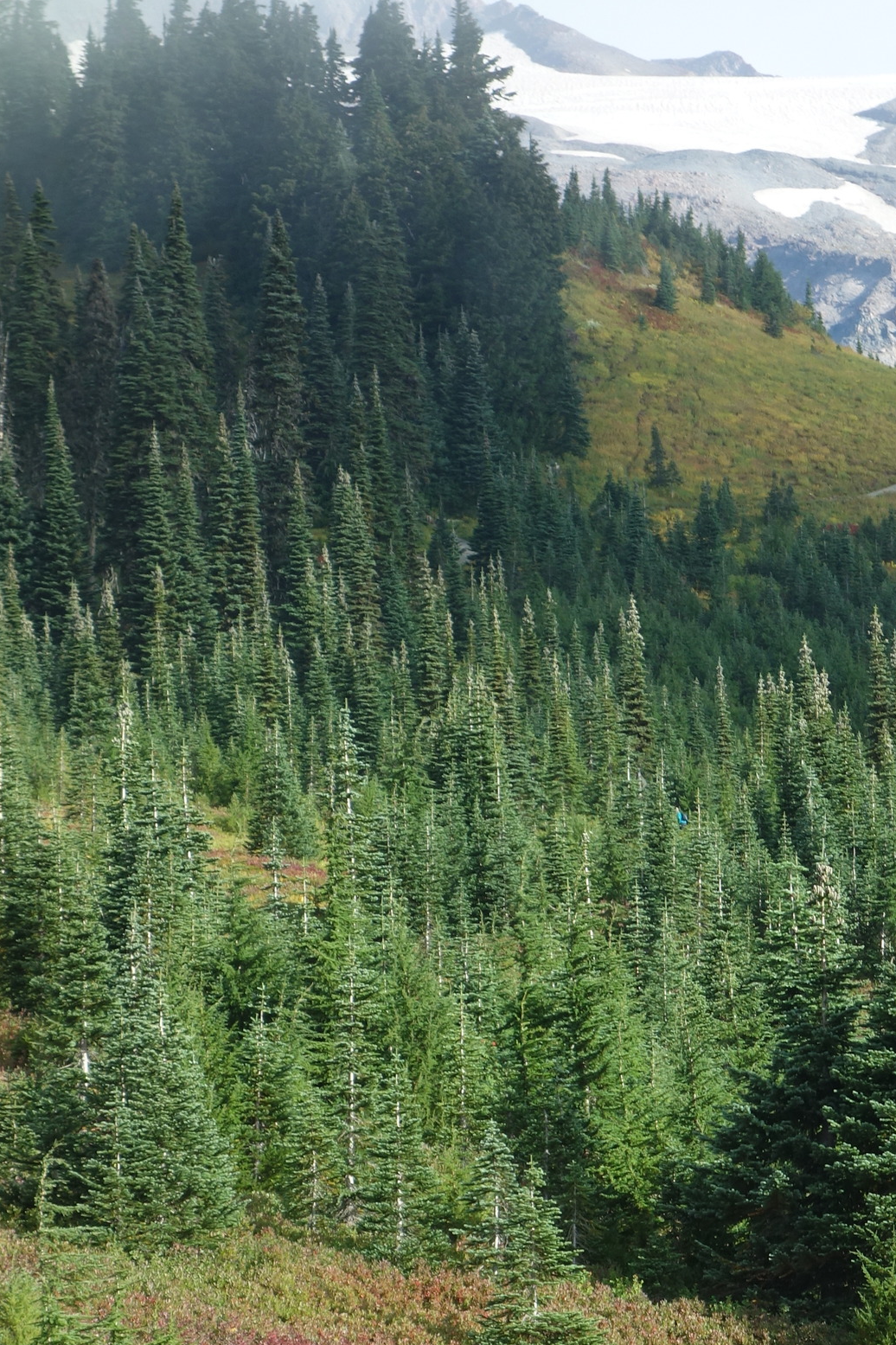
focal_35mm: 176
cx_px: 742
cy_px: 1079
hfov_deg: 7.8
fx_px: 6573
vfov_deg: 11.6
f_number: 5.6
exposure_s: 1/160
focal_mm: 37.1
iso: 125
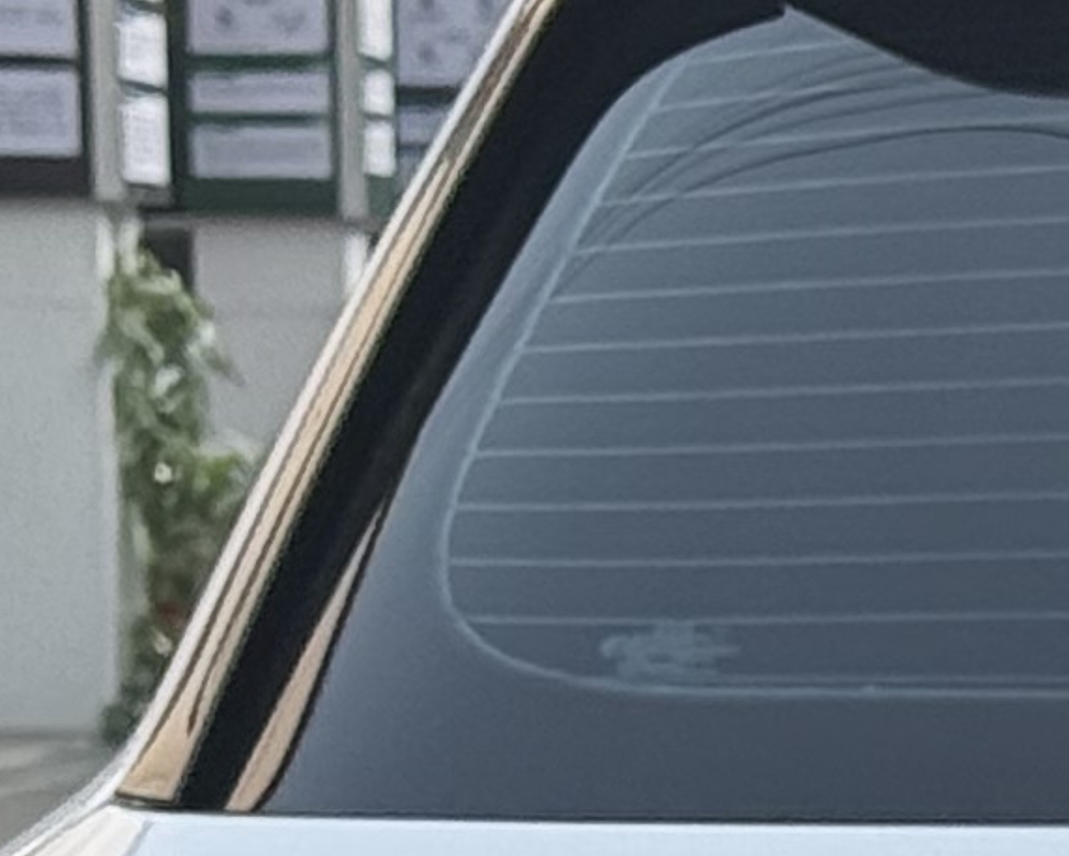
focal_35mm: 330
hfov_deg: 5.7
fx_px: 10444
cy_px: 1478
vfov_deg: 4.6
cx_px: 2368
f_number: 1.78
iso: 64
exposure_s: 1/875
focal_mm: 6.76
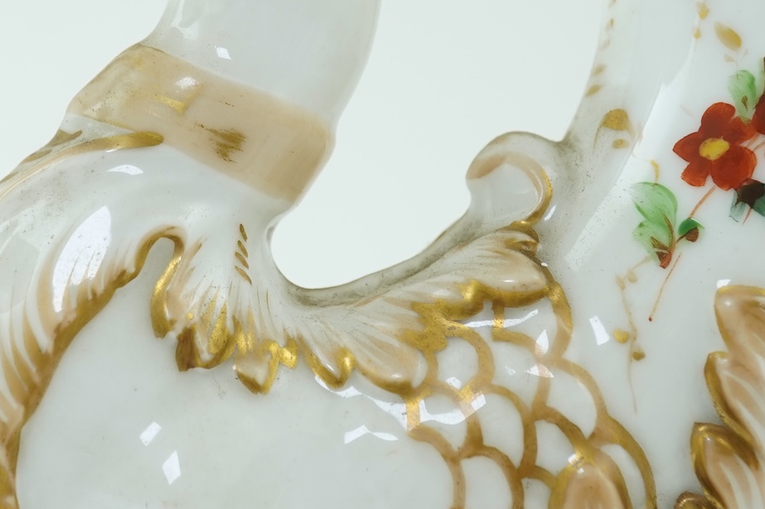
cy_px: 87
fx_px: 2040
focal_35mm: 96
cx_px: 246
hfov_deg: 21.2
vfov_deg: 14.2
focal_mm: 30
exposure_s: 1/50
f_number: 9
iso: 500
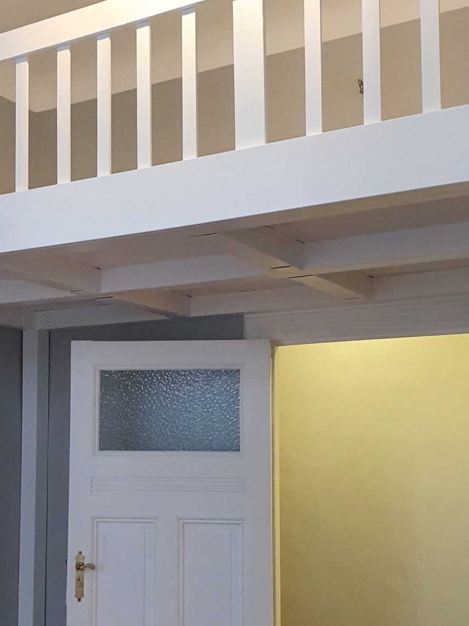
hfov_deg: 28.9
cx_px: 159
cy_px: 407
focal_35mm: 50
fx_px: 903
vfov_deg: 37.8
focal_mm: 4.32
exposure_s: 1/50
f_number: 2.4
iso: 640
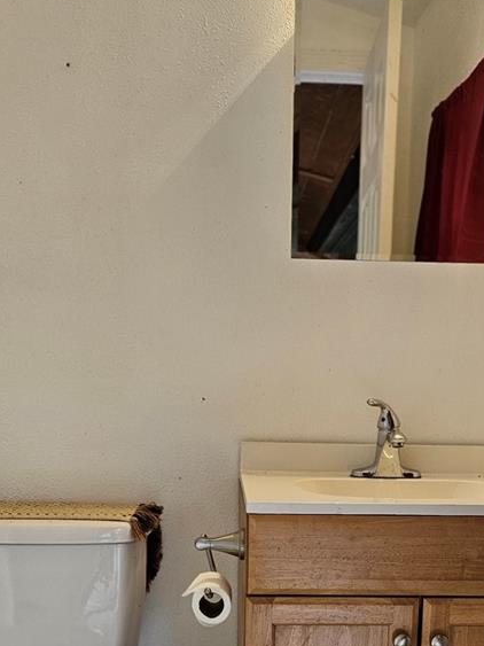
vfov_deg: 37.1
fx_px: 914
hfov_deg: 29.6
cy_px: 543
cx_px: 295
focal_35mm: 49
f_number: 1.7
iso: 160
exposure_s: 1/120
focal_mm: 6.3
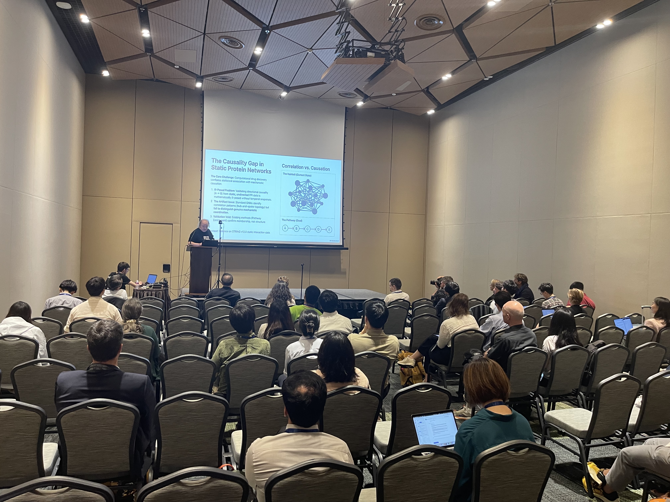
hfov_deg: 69.4
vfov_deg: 54.9
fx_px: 484
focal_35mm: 25
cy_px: 251
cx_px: 335
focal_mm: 5.1
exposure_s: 1/60
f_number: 1.6
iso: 200
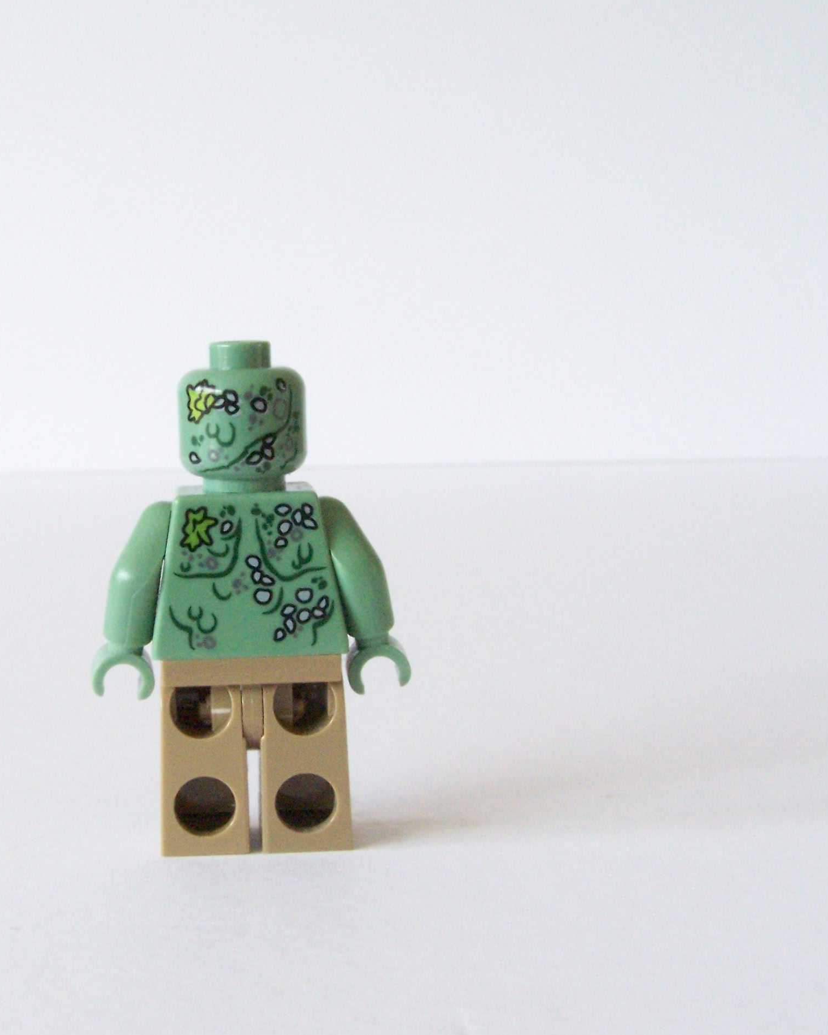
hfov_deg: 26.5
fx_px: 1746
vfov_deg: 33.0
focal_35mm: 57
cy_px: 523
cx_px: 272
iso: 400
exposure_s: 1/6
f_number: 8
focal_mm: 7.1
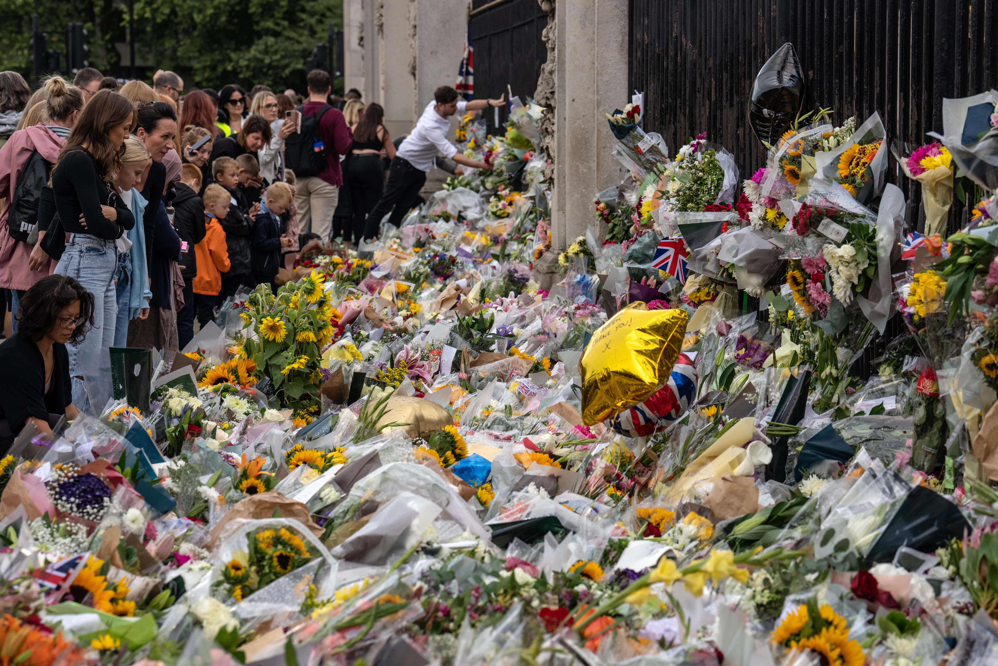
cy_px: 333
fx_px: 2883
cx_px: 499
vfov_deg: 13.2
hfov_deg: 19.6
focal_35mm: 104
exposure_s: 1/1000
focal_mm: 104
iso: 800
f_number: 6.3
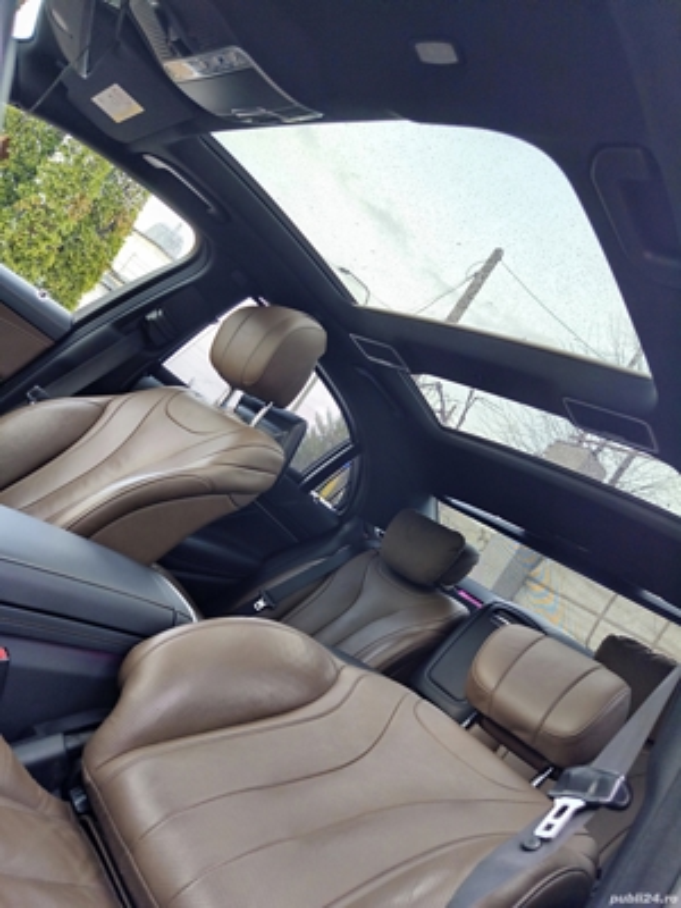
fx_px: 603
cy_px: 454
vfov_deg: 73.9
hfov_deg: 58.9
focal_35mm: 23
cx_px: 340
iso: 320
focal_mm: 6.18
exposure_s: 1/50
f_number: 1.65
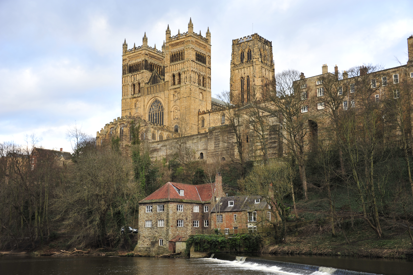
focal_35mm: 45
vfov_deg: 29.8
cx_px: 206
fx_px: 516
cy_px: 138
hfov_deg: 43.6
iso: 400
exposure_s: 1/60
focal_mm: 45
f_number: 7.1
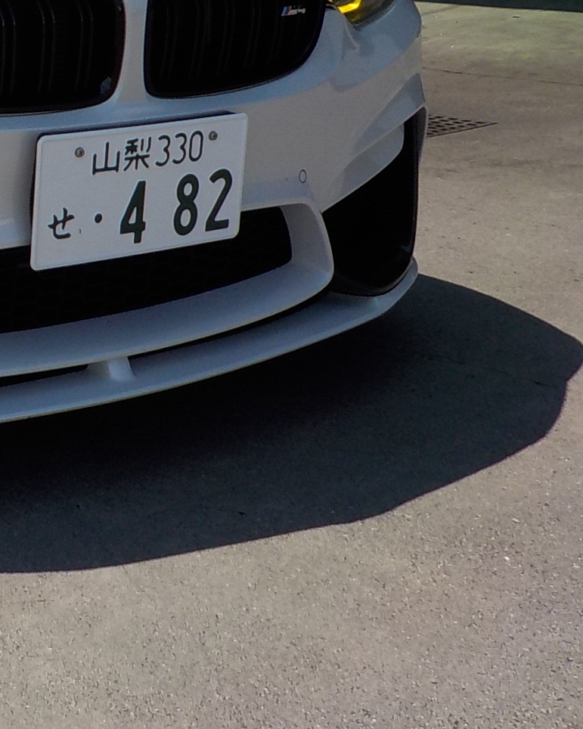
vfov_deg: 26.7
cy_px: 93
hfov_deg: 20.7
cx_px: -113
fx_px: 1488
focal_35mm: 69
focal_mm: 4.1
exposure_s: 1/1250
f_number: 3.3
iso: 125
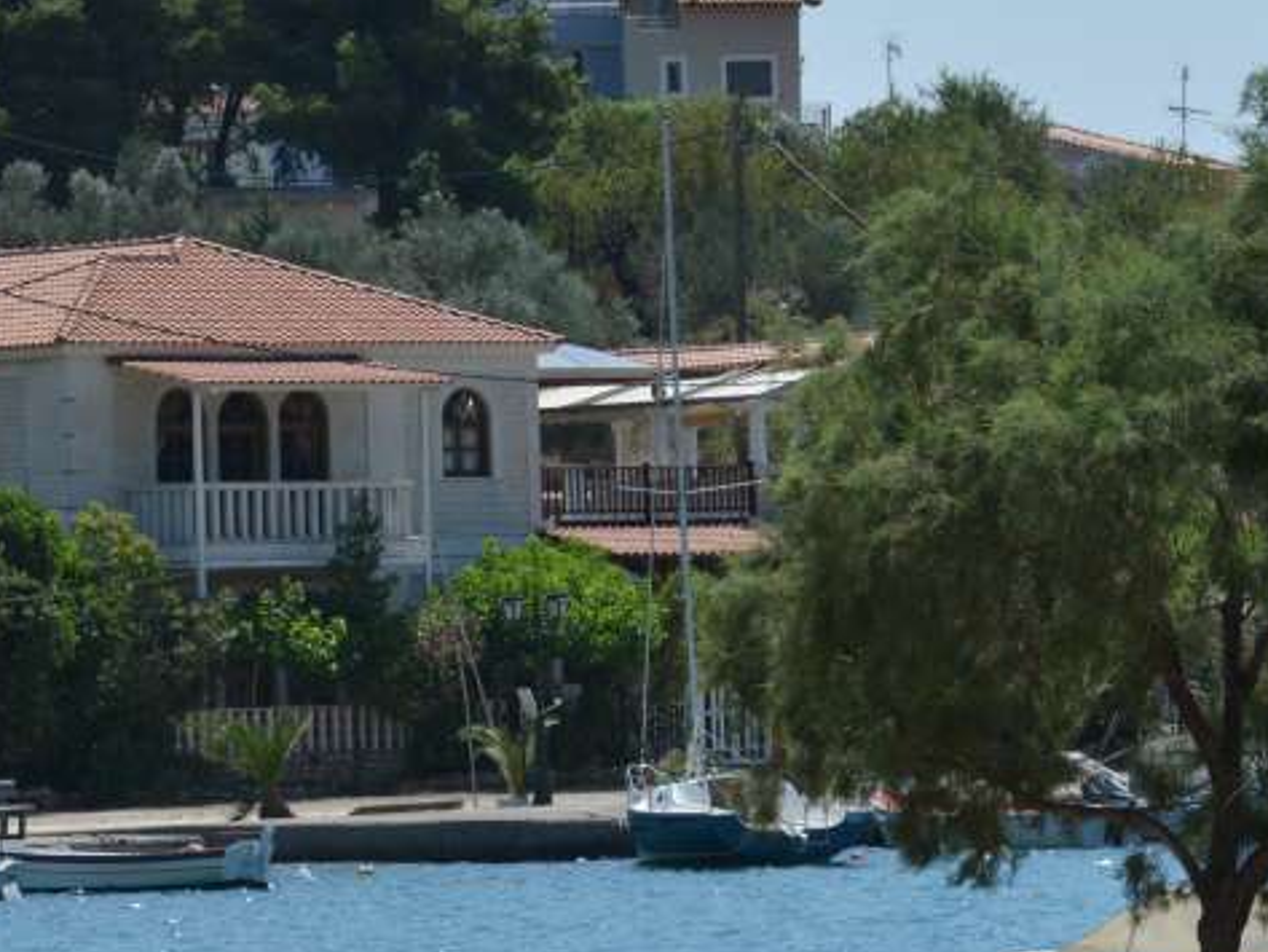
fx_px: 8940
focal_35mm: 244
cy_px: 514
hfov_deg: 8.1
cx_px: 375
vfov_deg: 6.1
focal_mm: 100
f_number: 13
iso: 640
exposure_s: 1/400
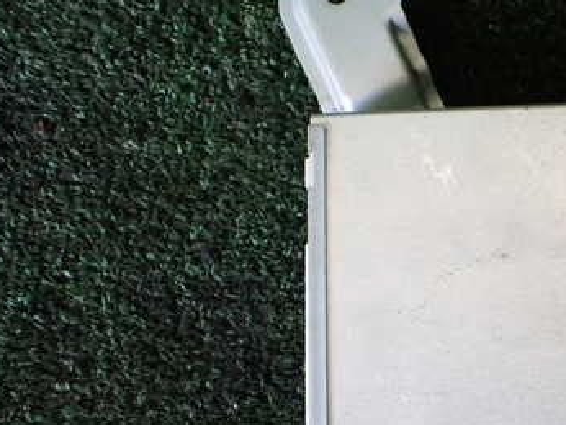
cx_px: 469
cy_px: 276
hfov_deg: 35.4
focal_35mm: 52
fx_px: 851
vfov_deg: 27.9
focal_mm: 5.4
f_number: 2.3
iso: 400
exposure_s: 1/125
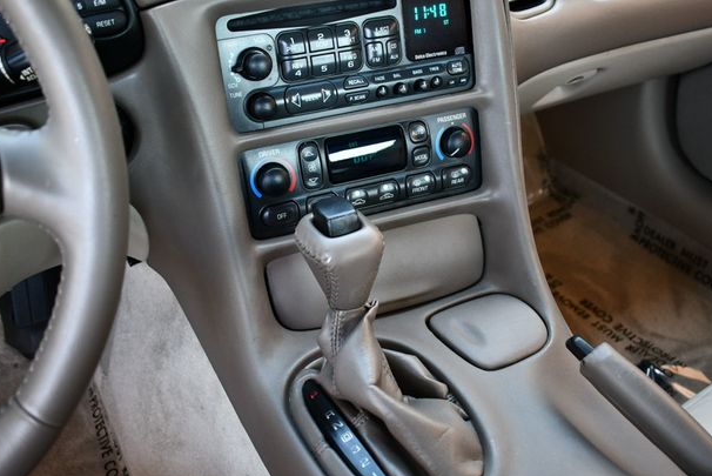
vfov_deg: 35.1
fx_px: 752
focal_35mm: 38
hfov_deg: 50.7
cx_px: 358
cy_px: 233
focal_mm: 18
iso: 800
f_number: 3.5
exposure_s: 1/125
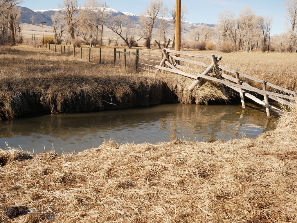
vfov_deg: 39.7
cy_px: 112
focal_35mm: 36
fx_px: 309
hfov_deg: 51.3
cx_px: 148
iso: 200
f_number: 7.1
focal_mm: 18
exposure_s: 1/400
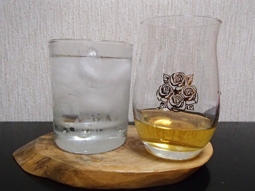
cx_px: 128
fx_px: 206
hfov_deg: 63.4
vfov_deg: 49.8
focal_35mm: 28
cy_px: 96
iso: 800
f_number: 3.9
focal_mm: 5
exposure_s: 1/20
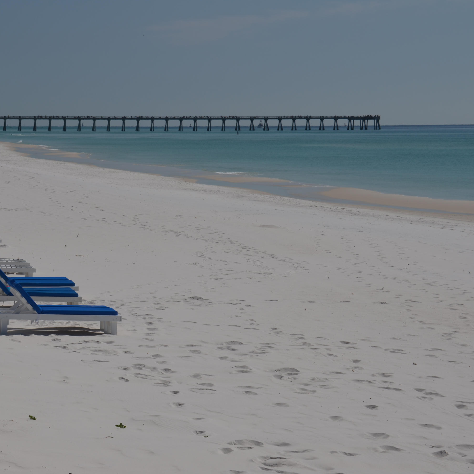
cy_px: 237
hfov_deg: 16.1
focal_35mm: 108
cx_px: 188
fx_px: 1673
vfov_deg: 16.1
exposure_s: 1/200
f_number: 9
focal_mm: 56
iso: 100
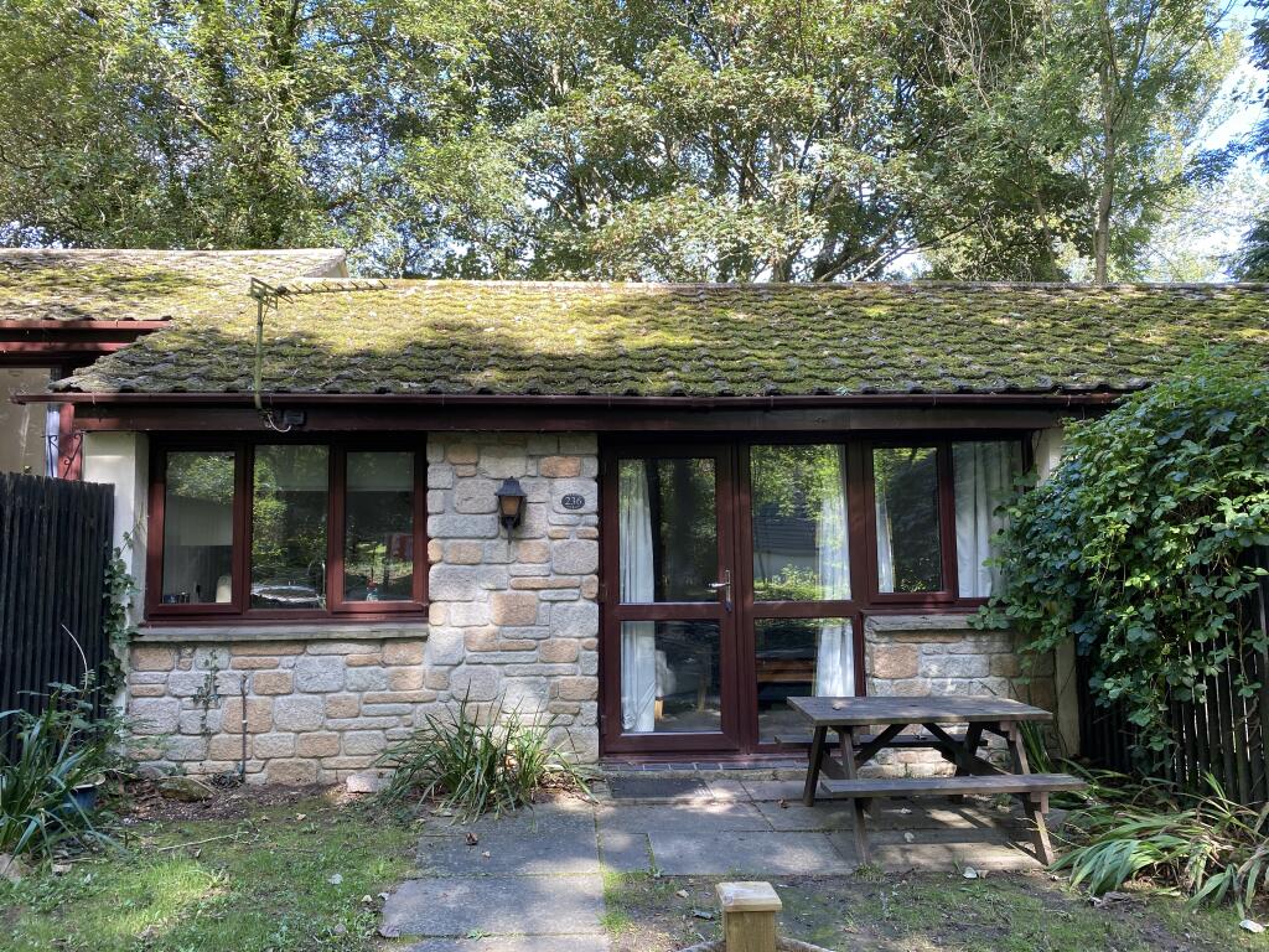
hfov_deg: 67.3
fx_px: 953
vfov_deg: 53.1
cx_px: 634
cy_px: 476
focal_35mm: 26
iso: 32
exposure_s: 1/122
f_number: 1.8
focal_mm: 4.25
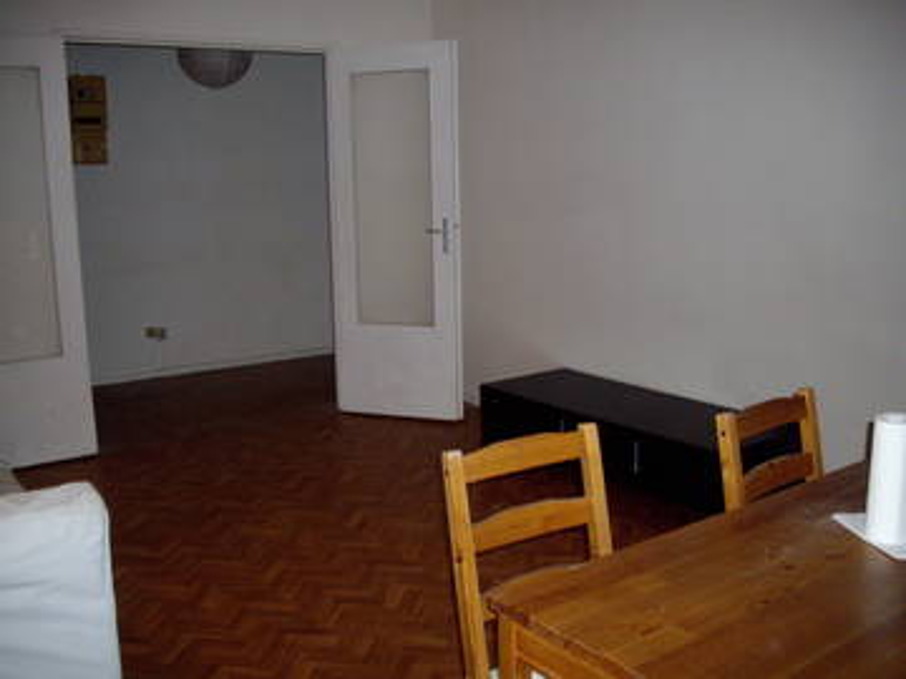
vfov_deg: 38.7
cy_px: 340
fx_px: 968
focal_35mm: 37
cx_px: 453
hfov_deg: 50.1
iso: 252
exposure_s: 1/50
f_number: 2.8
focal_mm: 6.2
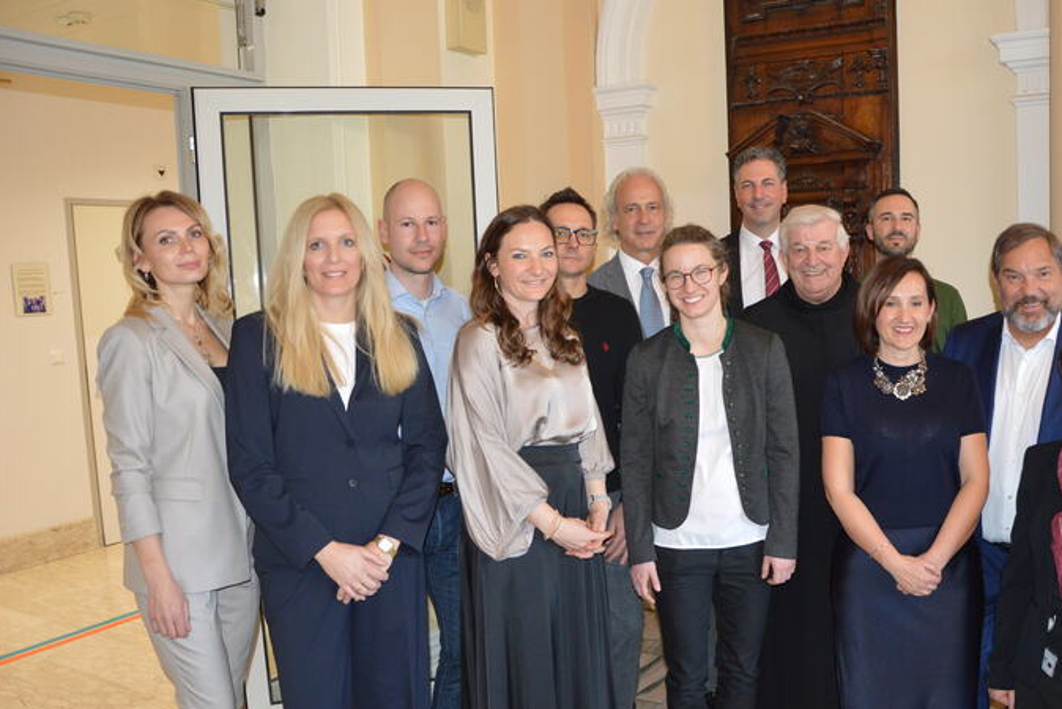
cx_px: 611
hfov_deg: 58.4
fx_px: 944
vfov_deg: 41.1
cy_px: 394
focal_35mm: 32
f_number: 3.5
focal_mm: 18
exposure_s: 1/60
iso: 900
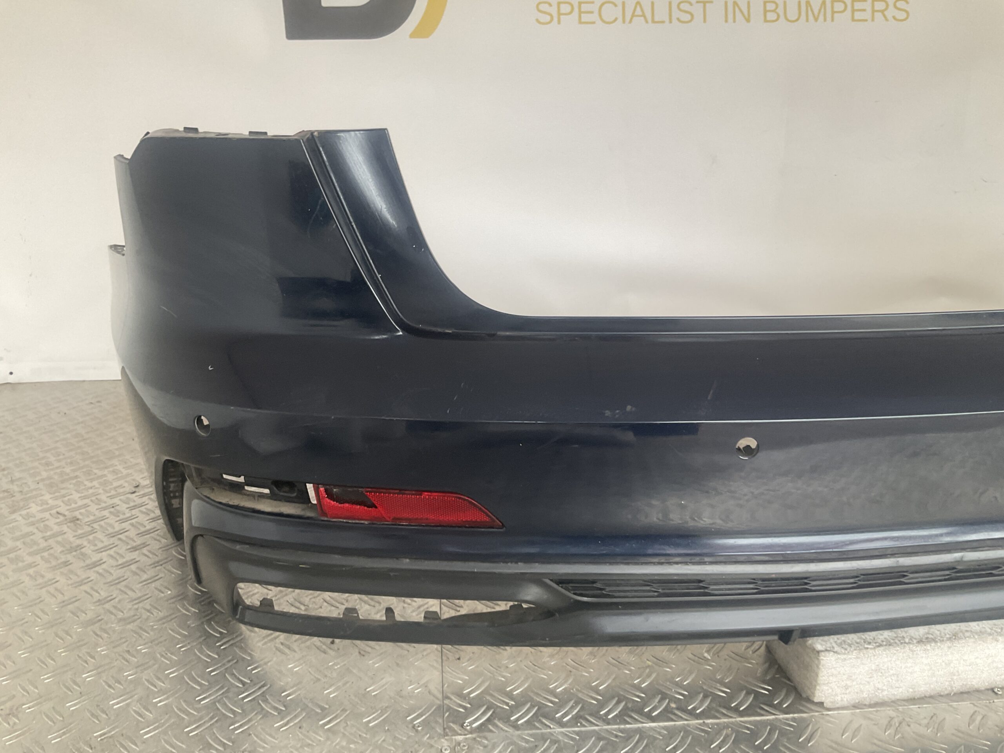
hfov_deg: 61.7
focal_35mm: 29
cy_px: 376
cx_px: 502
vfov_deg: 48.2
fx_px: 841
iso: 50
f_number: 1.8
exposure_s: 1/50
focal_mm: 3
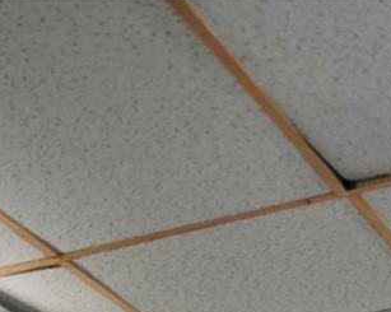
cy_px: 973
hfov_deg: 12.8
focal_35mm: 150
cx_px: 112
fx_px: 1734
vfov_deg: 8.4
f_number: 1.8
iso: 80
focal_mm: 5.4
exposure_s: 1/909
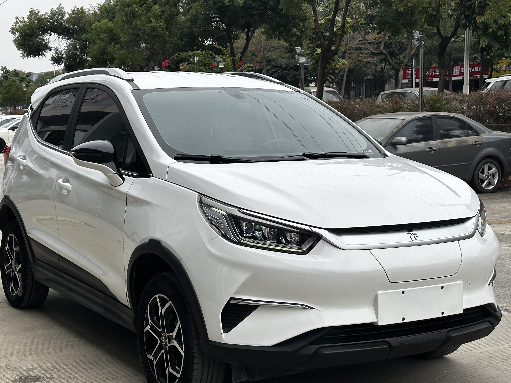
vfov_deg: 25.2
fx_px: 856
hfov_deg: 33.2
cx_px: 247
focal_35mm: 58
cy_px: 225
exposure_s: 1/1880
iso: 64
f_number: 1.78
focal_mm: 6.86
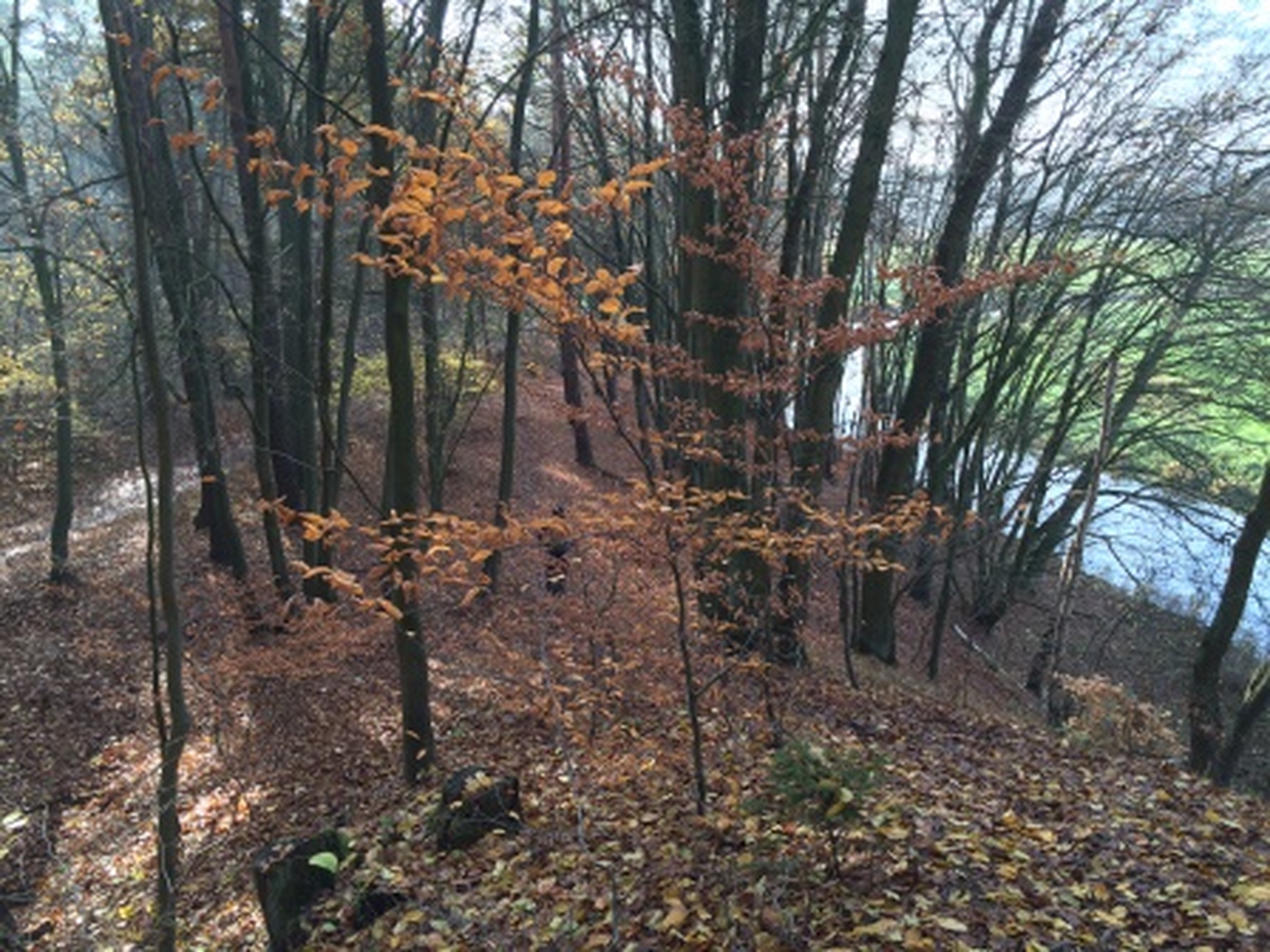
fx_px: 1064
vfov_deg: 48.2
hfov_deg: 61.7
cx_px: 635
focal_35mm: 29
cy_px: 476
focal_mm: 4.15
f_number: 2.2
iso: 50
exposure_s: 1/120
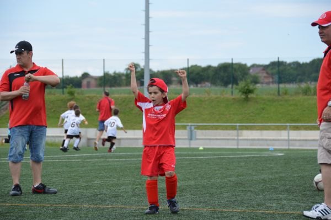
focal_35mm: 158
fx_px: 1447
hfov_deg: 13.1
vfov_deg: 8.7
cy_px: 110
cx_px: 166
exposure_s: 1/1250
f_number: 5.3
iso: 400
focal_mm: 105
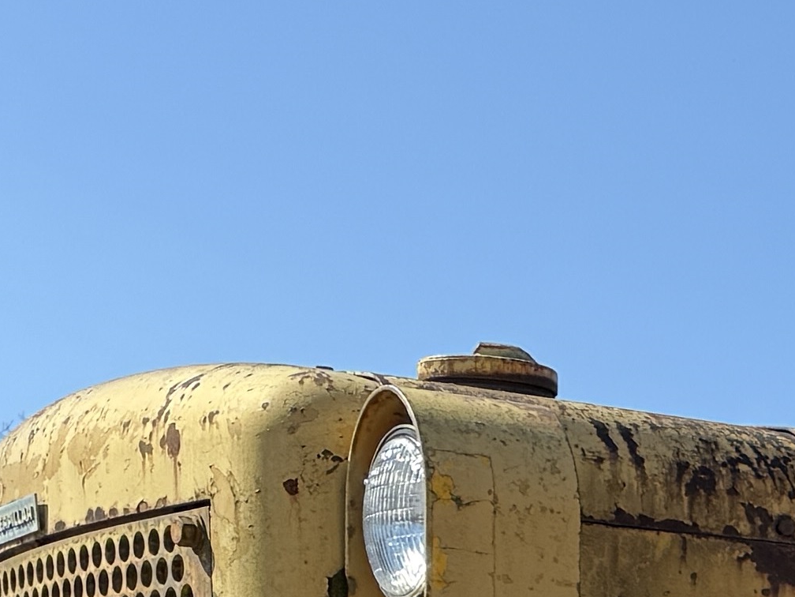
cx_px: 1895
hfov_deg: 11.8
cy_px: 1176
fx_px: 3123
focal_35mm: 136
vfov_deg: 10.1
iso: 80
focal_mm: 6.76
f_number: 1.78
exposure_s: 1/1812
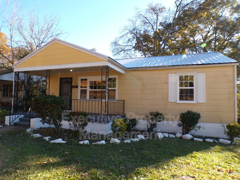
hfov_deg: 71.6
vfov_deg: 56.8
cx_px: 120
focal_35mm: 24
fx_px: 166
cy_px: 90
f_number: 4.4
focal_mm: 4.3
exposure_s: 1/150
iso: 100
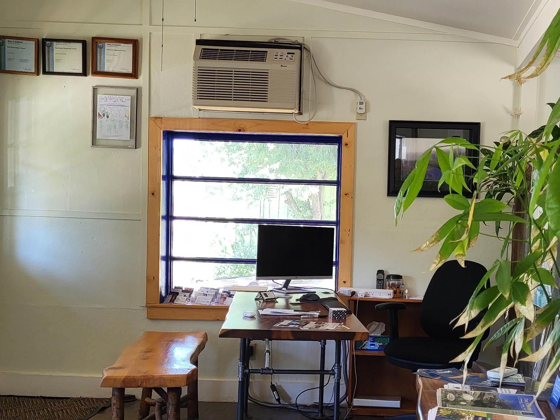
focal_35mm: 46
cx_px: 375
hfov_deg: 40.7
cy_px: 245
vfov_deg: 31.5
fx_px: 744
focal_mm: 5.4
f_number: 1.8
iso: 200
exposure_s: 1/120
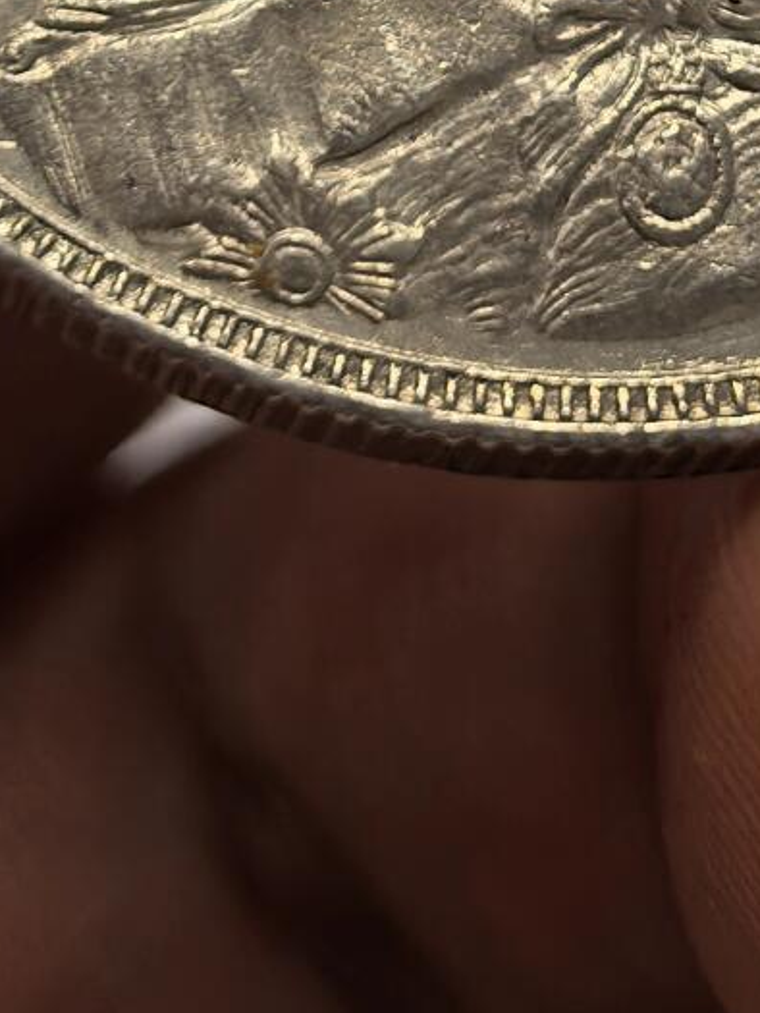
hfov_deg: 8.0
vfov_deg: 10.4
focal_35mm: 185
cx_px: 544
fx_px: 5413
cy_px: -477
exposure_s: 1/100
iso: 100
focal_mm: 6.98
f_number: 2
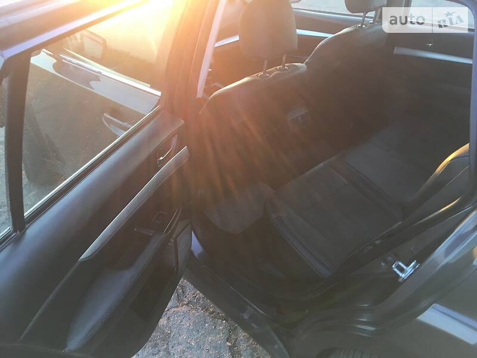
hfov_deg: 61.7
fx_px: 400
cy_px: 179
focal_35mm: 29
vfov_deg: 48.2
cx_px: 238
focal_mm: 4.2
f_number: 2.2
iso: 40
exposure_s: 1/33
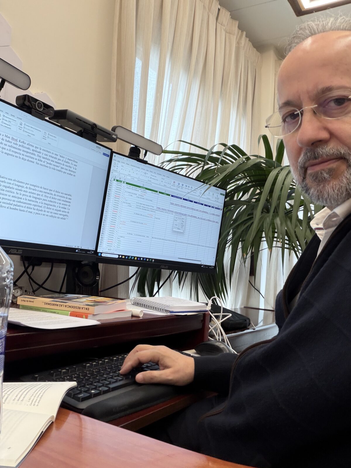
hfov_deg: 46.8
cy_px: 234
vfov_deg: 60.0
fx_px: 406
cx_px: 176
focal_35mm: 30
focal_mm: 2.71
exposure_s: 1/60
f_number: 1.9
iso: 125
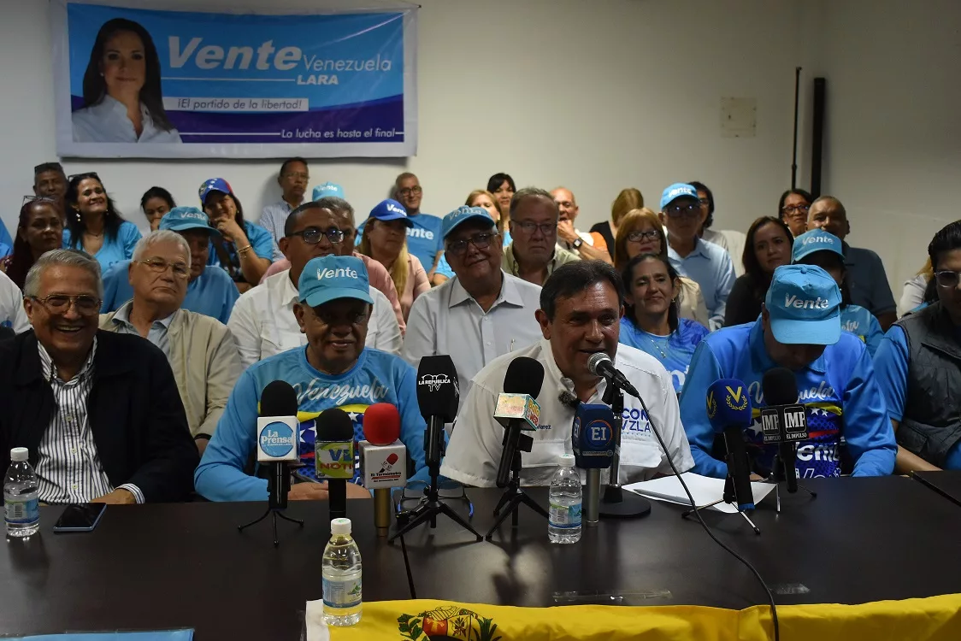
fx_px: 1242
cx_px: 480
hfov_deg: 42.3
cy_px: 320
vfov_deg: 29.0
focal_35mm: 46
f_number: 4.2
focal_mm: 31
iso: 1400
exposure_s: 1/60
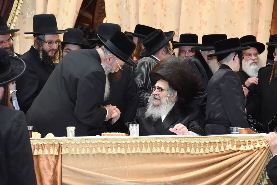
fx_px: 731
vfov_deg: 14.4
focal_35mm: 95
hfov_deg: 21.5
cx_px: 138
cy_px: 92
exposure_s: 1/125
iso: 3200
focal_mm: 95
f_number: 5.6
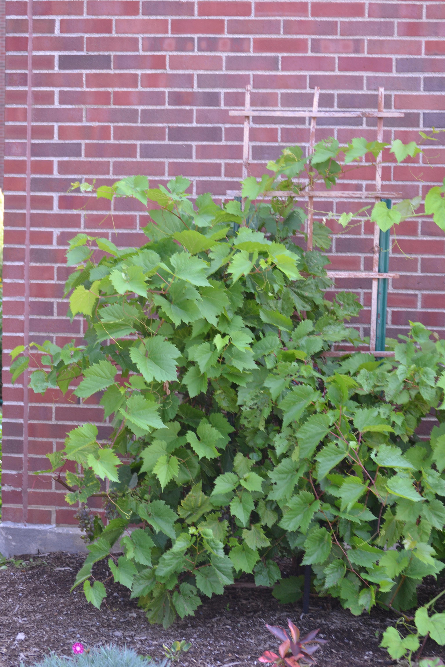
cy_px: 334
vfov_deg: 24.6
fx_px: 1530
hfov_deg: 16.6
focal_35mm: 82
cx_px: 222
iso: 320
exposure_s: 1/125
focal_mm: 55
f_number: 5.6
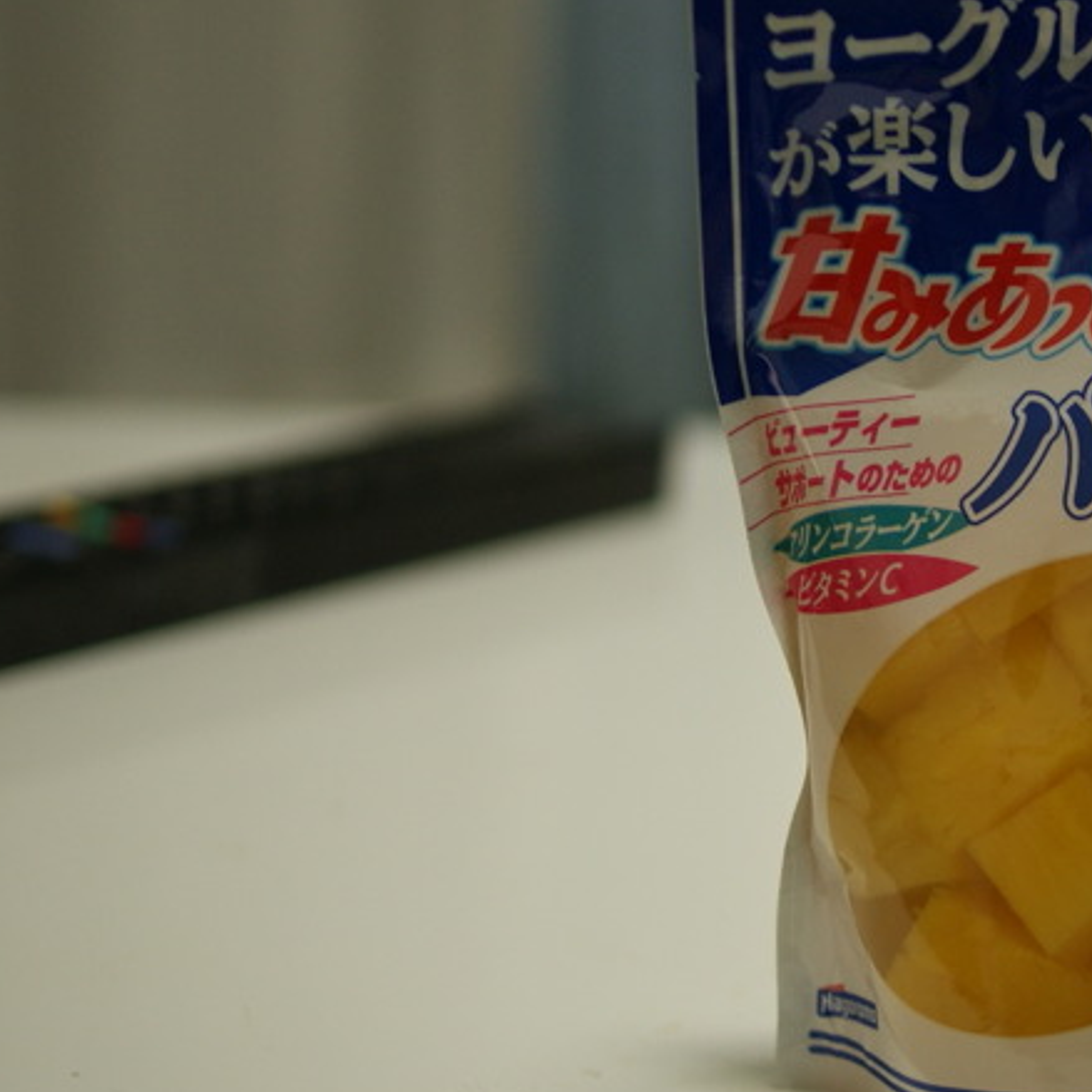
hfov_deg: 16.4
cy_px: 483
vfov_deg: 16.7
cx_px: 1075
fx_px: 3711
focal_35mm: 104
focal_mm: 35
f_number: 1.8
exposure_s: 1/60
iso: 160
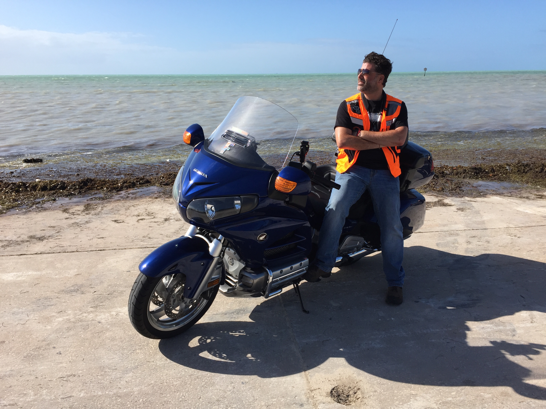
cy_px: 204
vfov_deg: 48.2
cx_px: 273
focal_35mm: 29
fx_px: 457
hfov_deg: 61.7
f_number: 2.2
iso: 32
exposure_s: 1/2198
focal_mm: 4.15
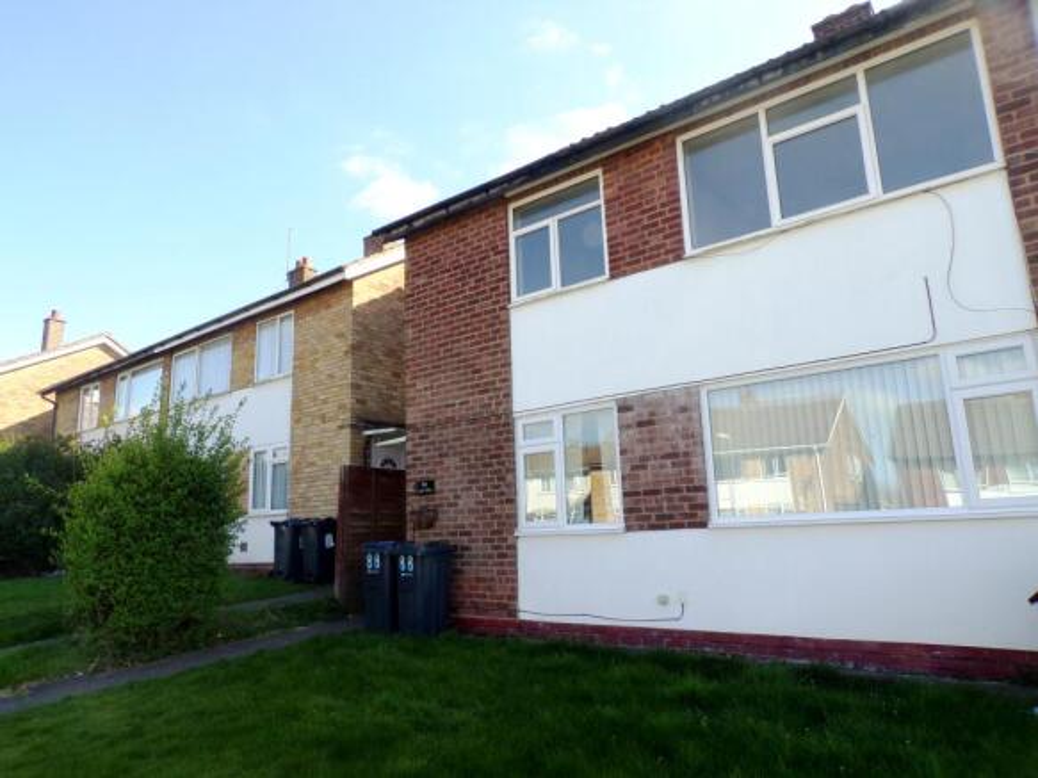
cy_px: 389
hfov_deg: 71.6
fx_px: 720
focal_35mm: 24
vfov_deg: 56.8
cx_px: 519
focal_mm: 4.3
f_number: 5.8
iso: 80
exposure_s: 1/140
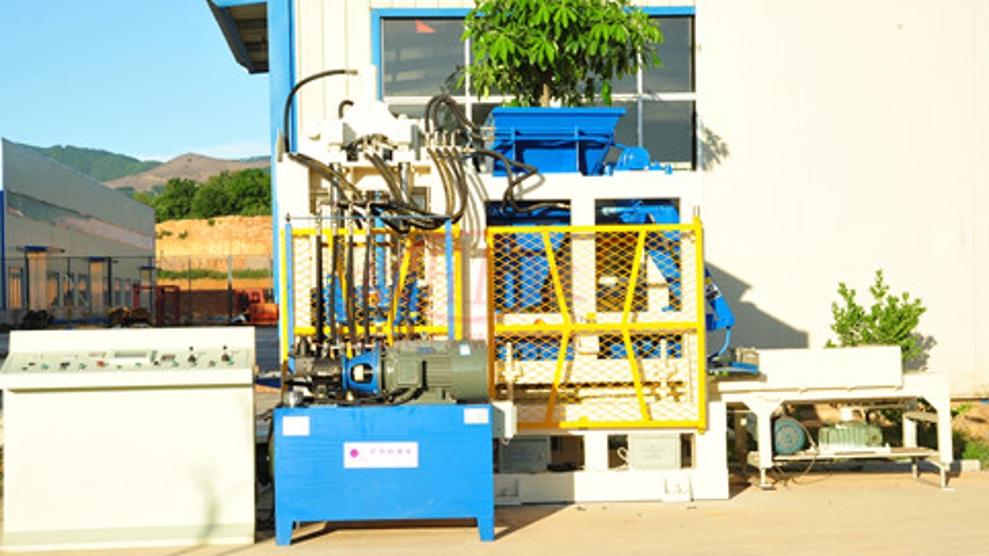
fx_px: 1809
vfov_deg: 17.5
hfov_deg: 30.6
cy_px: 297
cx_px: 466
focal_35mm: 69
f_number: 16
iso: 200
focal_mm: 60
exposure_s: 1/60
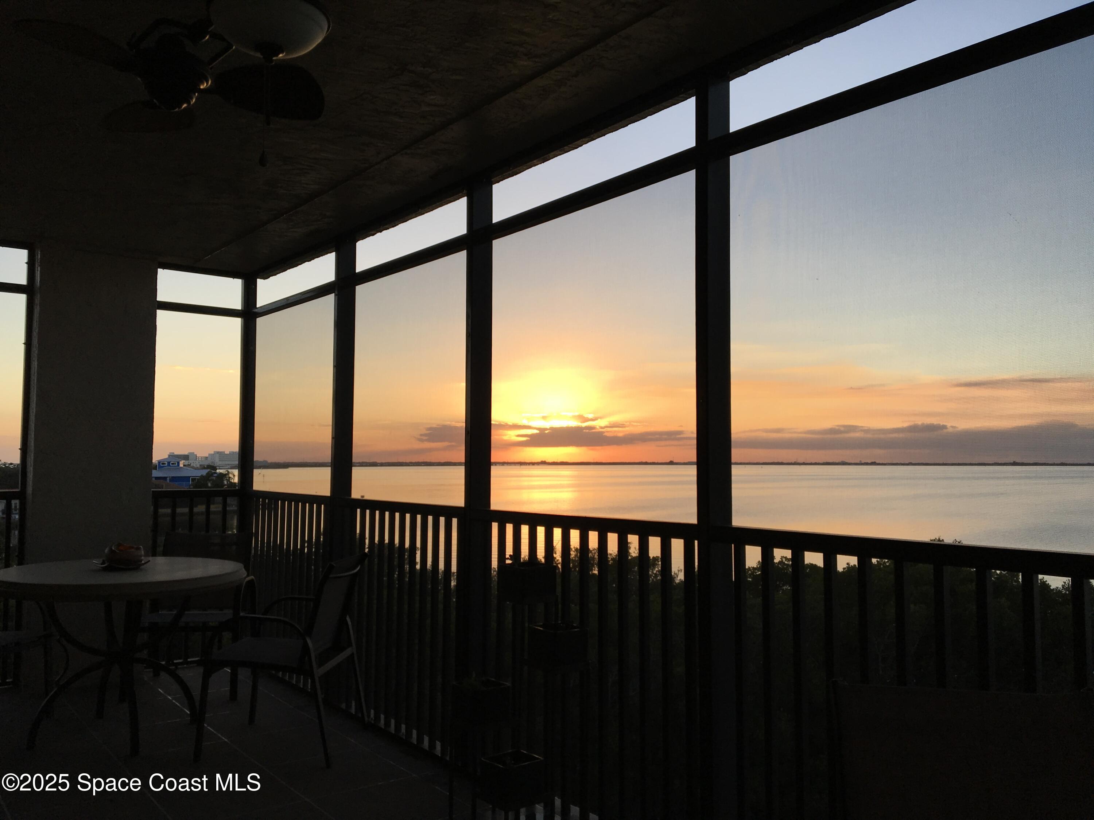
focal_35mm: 29
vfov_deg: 48.2
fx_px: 917
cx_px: 547
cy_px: 410
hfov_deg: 61.7
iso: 25
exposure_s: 1/519
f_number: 2.2
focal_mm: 4.15
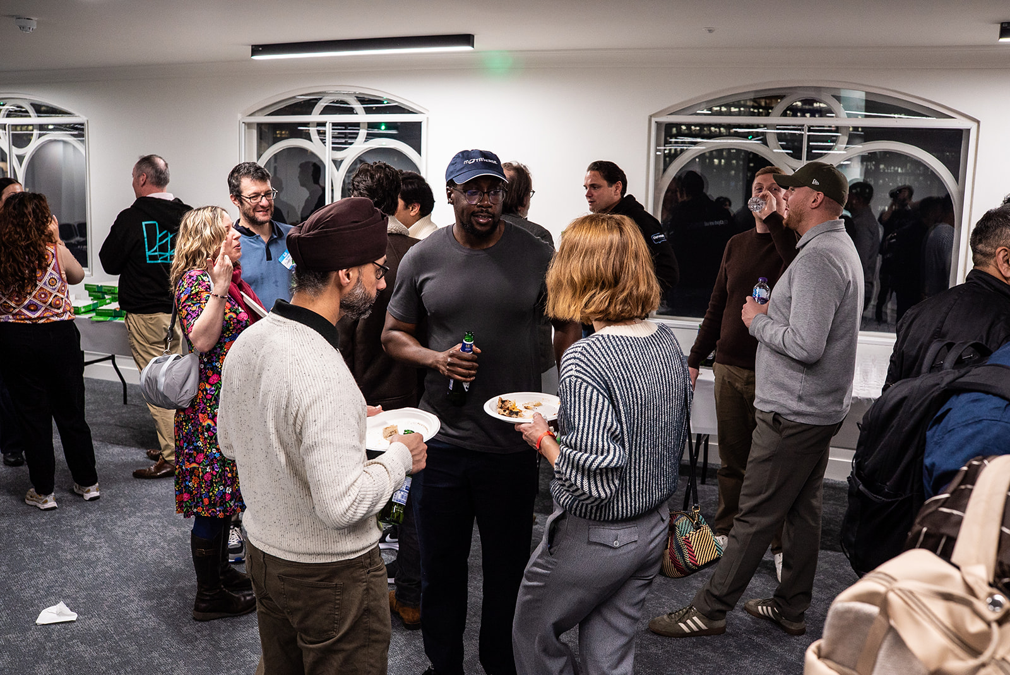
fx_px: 983
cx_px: 505
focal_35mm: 35
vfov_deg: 37.9
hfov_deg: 54.4
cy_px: 338
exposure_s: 1/160
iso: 1600
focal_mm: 35
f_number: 4.5
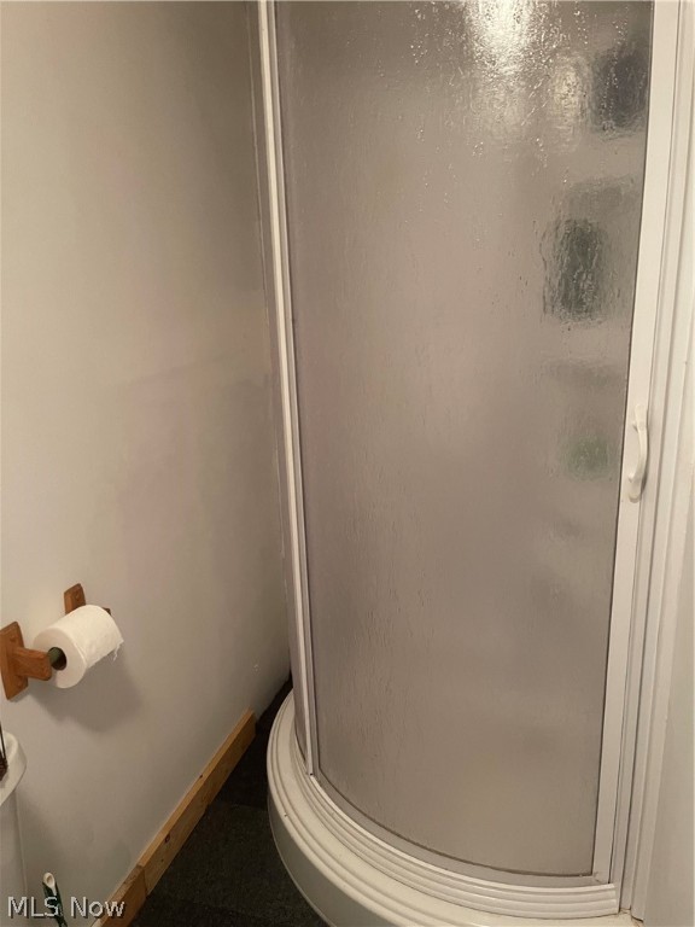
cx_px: 348
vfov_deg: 67.3
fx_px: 696
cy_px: 464
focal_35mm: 26
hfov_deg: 53.1
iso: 400
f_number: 1.6
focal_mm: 5.1
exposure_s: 1/40
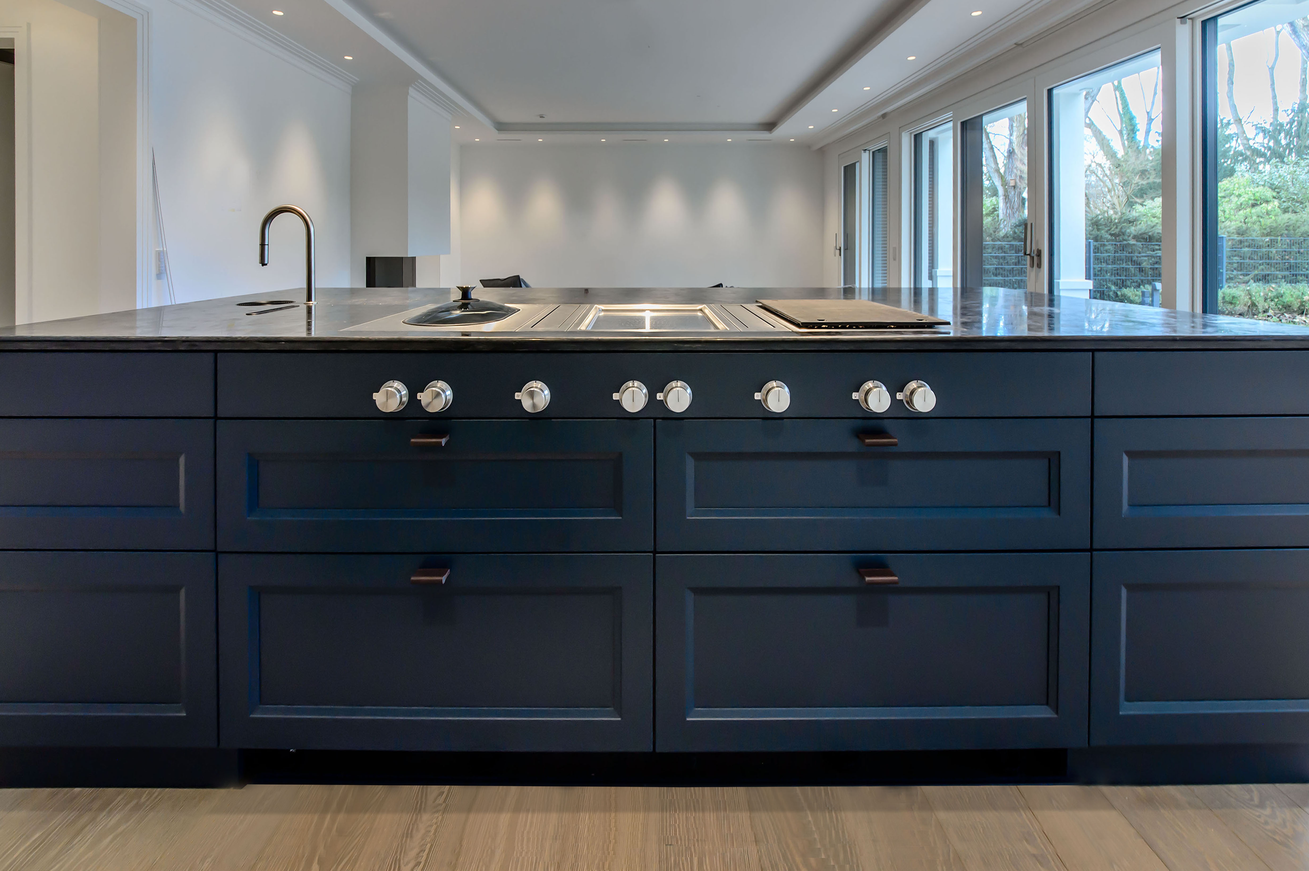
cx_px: 654
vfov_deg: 85.4
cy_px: 436
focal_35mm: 13
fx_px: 472
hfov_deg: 108.4
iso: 1000
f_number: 6.3
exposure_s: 1/25
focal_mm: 13
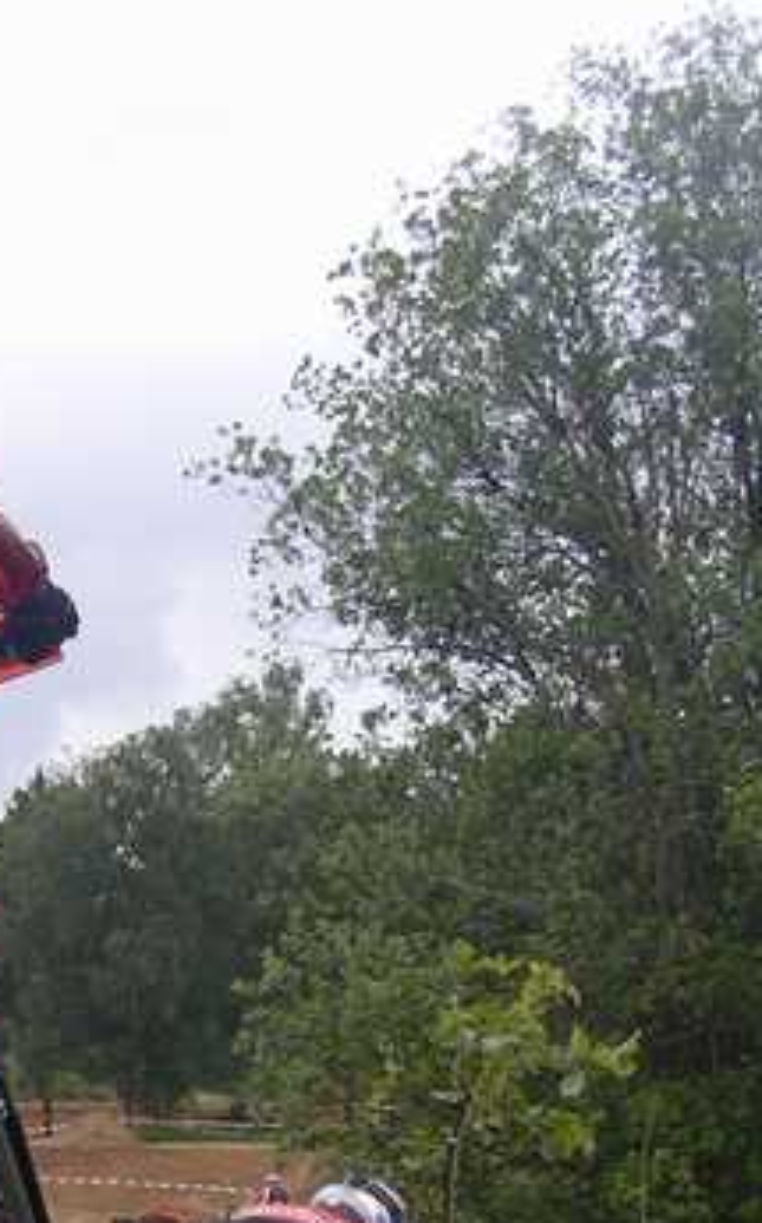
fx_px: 3030
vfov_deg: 22.4
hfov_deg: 13.9
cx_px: -167
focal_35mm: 91
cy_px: 1056
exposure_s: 1/400
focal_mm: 5.7
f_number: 2.8
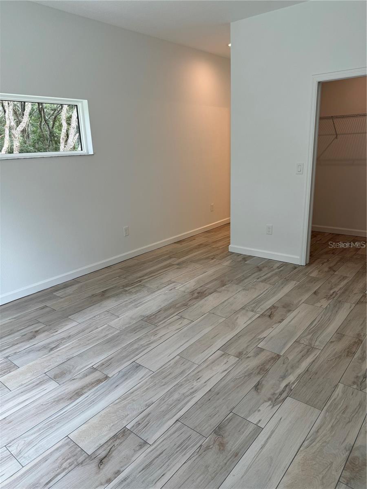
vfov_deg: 71.6
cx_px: 184
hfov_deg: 56.8
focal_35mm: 24
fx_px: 339
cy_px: 244
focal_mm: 6.76
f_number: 1.78
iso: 50
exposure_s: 1/129
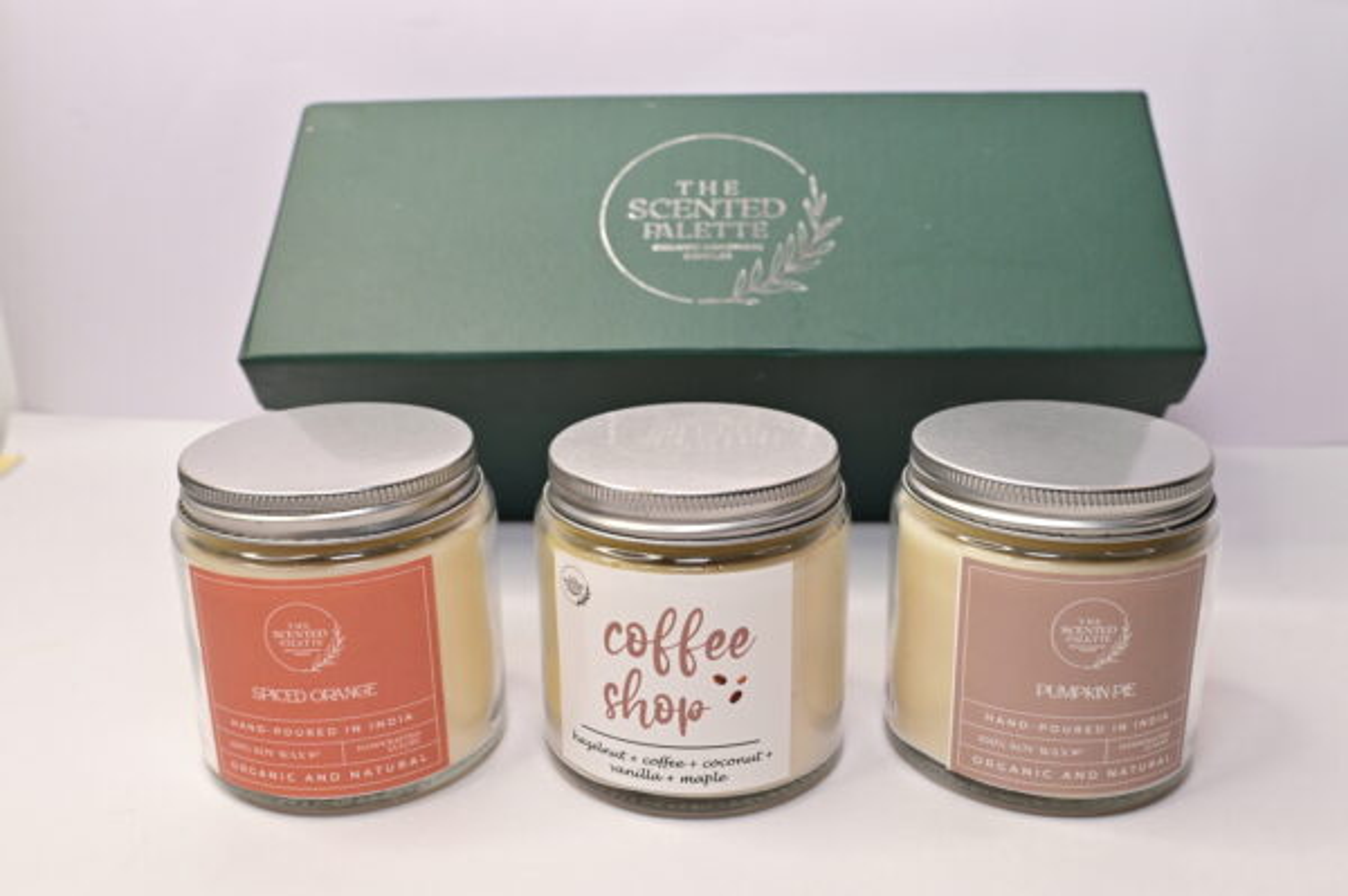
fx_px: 1309
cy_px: 448
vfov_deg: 37.8
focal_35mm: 35
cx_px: 674
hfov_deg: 54.5
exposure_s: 1/250
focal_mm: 35
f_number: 8
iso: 2000
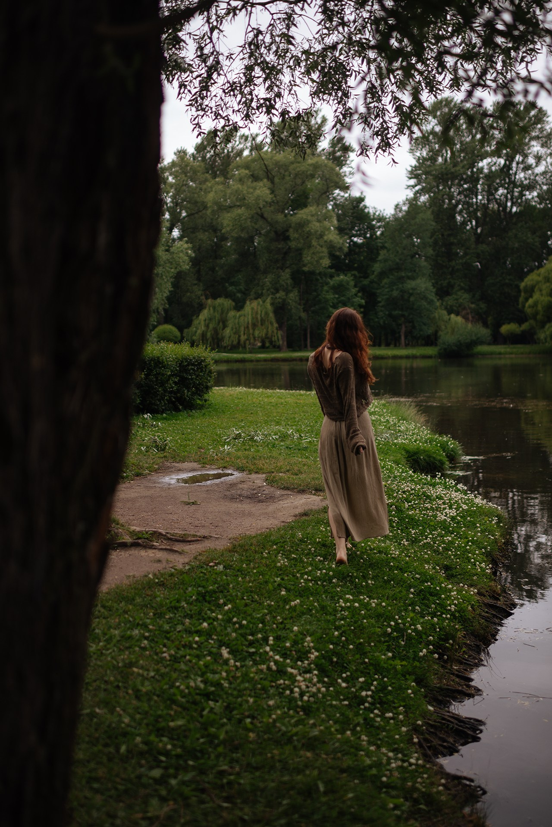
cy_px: 414
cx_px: 276
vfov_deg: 54.4
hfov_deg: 37.9
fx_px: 804
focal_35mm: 35
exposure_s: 1/125
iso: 100
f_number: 1.7
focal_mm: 35
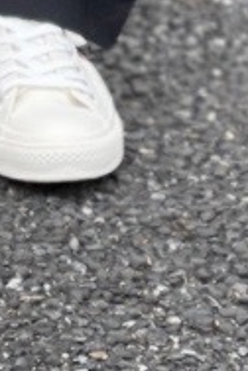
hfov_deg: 3.7
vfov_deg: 5.2
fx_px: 3792
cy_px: -854
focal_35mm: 367
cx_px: -106
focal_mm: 6
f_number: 2
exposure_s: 1/147
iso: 25
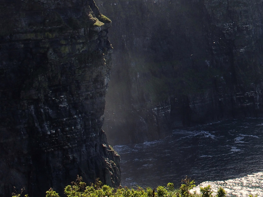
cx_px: 328
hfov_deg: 15.5
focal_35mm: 122
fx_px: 927
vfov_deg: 12.0
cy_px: 13
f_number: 7.1
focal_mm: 23
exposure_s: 1/400
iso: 200
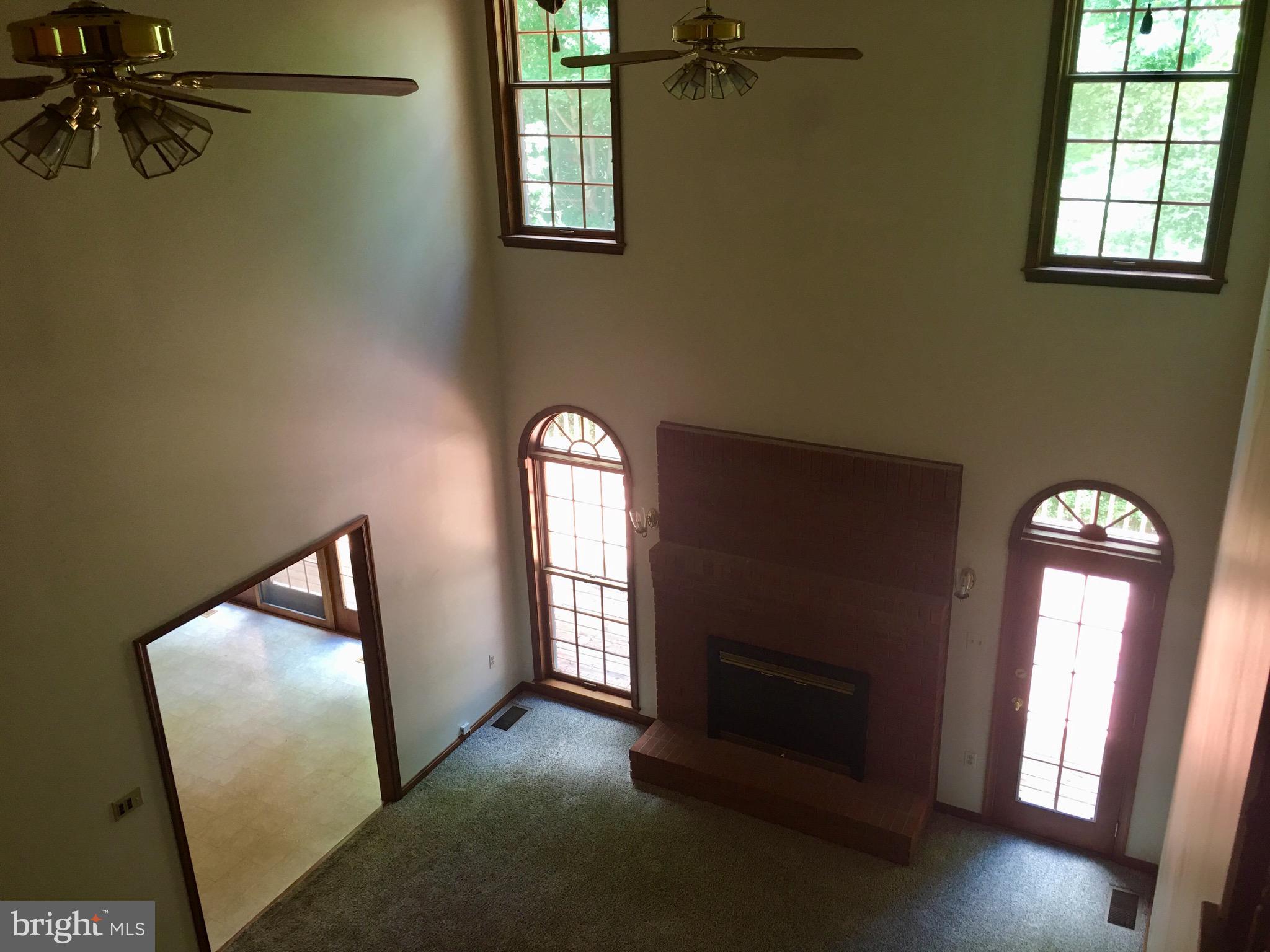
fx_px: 1064
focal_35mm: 29
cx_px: 635
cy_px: 476
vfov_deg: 48.2
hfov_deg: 61.7
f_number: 2.2
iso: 32
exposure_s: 1/15
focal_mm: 4.15
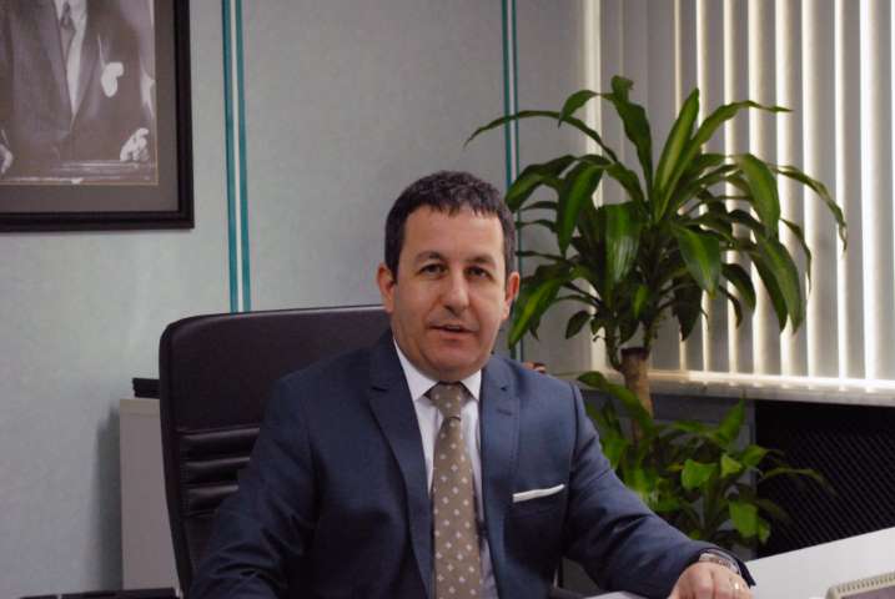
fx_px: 2054
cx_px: 448
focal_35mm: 82
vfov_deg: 16.6
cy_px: 300
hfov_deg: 24.6
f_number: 5.6
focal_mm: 55
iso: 1000
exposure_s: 1/30
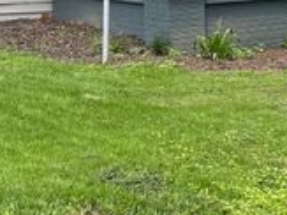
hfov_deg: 23.9
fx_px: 663
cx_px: 245
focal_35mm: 80
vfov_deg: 17.5
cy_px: -50
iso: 32
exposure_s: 1/1742
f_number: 1.6
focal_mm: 4.2
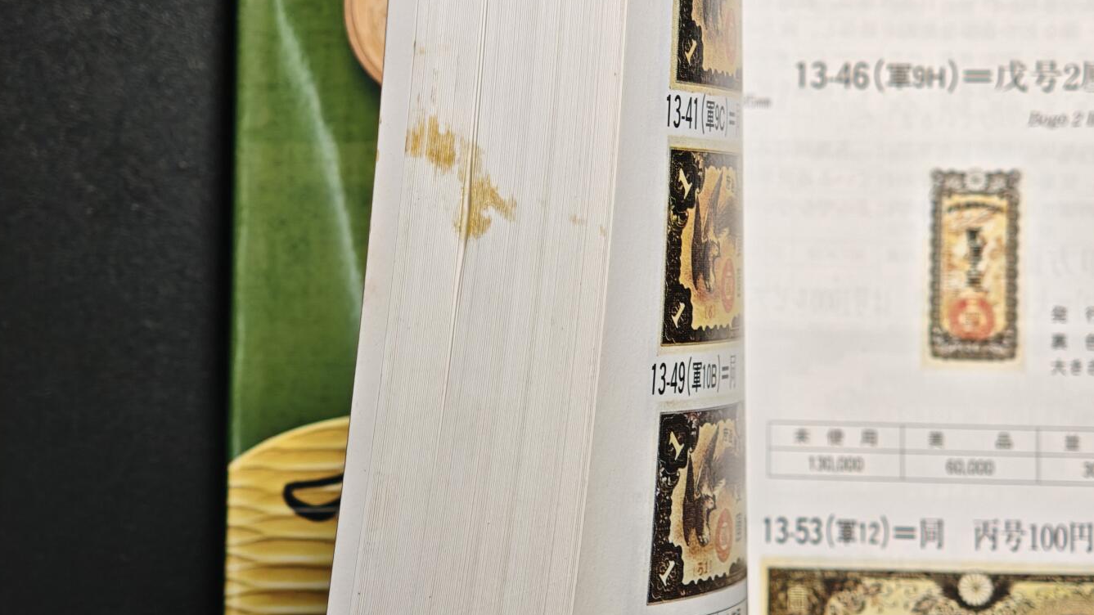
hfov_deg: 24.2
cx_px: 545
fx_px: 2553
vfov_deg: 13.7
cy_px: 387
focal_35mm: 88
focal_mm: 9
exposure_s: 1/116
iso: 500
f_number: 2
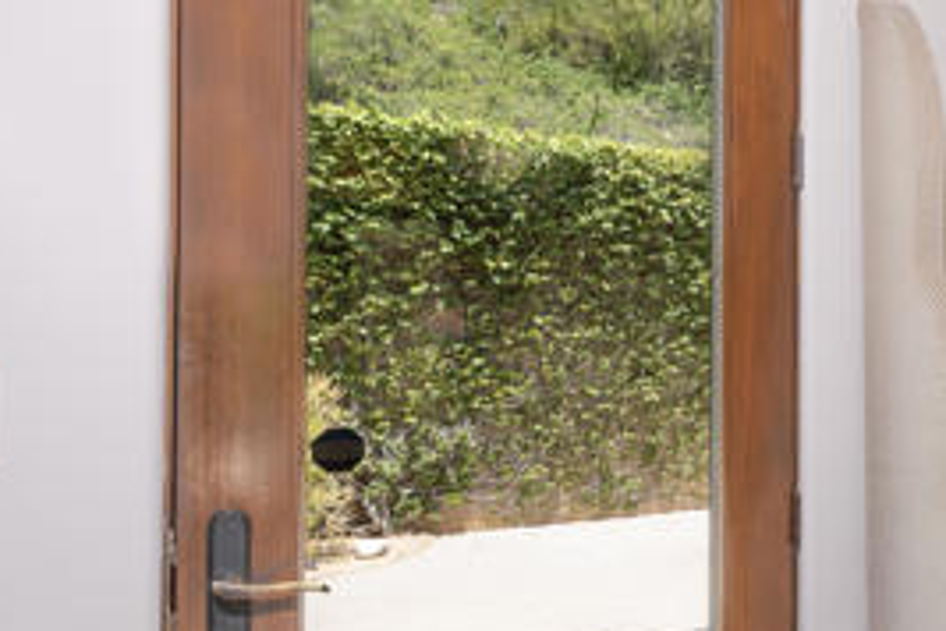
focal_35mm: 36
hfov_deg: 45.7
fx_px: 946
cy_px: 360
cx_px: 921
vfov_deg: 36.8
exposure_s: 1/30
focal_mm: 15
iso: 200
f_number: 8
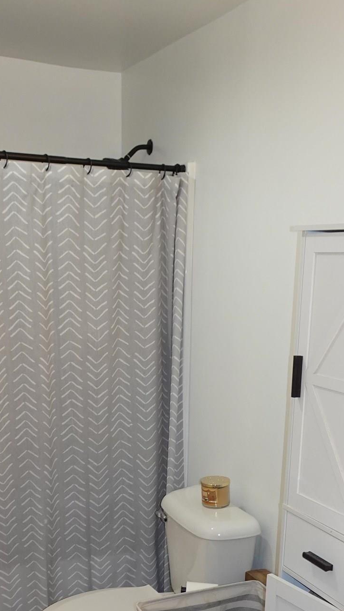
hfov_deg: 25.4
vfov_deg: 42.1
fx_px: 762
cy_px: 477
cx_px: 209
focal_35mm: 47
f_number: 3.5
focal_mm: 4.25
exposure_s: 1/30
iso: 160
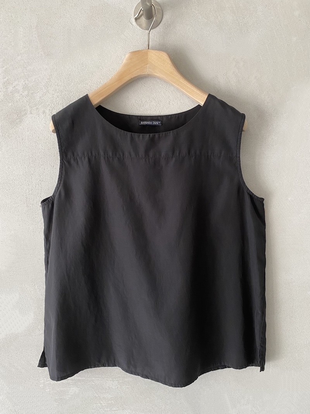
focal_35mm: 26
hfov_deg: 53.1
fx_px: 311
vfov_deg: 67.3
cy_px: 207
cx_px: 155
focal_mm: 4.25
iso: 160
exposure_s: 1/60
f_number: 1.8
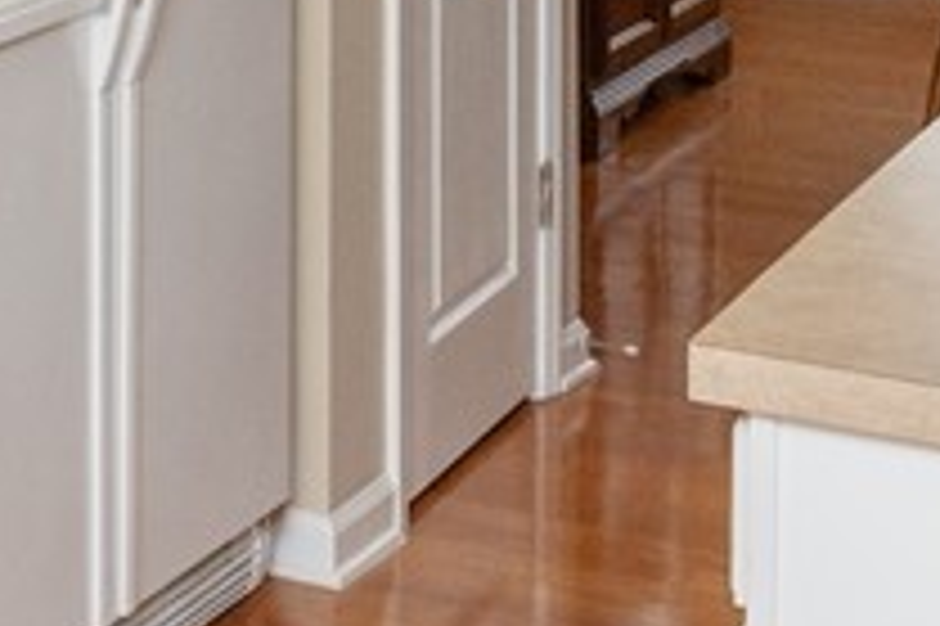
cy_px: -385
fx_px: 3261
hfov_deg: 15.4
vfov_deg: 10.5
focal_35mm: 125
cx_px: -371
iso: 800
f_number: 8
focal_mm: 24
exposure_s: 1/200
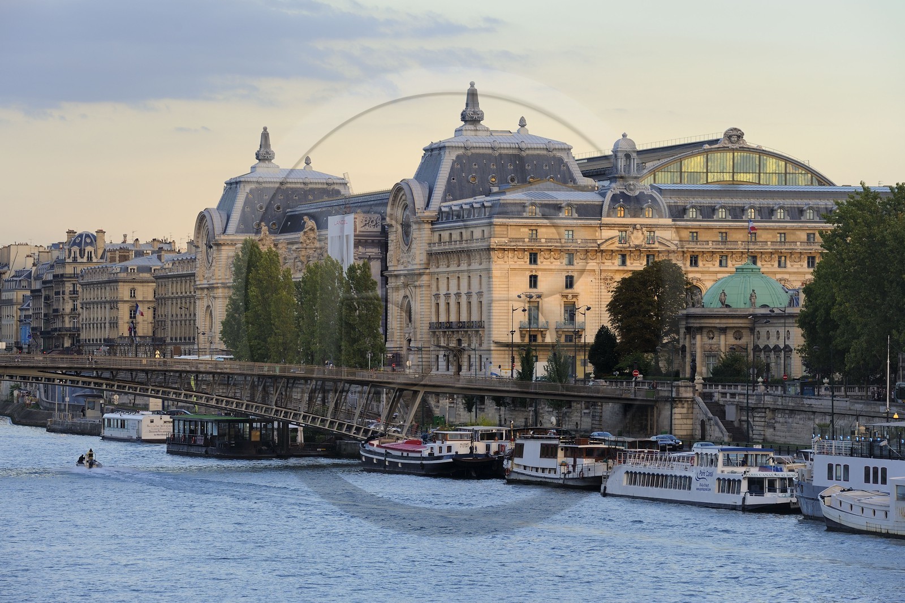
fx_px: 3644
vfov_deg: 9.5
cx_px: 452
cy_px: 302
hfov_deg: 14.2
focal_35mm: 145
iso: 400
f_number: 6.3
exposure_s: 1/125
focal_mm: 145
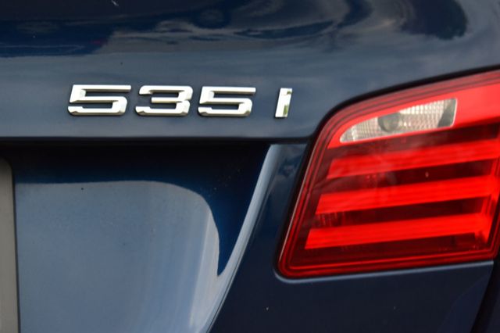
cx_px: 250
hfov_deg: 24.6
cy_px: 166
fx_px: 1145
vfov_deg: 16.5
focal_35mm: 82
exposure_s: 1/20
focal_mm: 55
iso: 400
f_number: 6.3
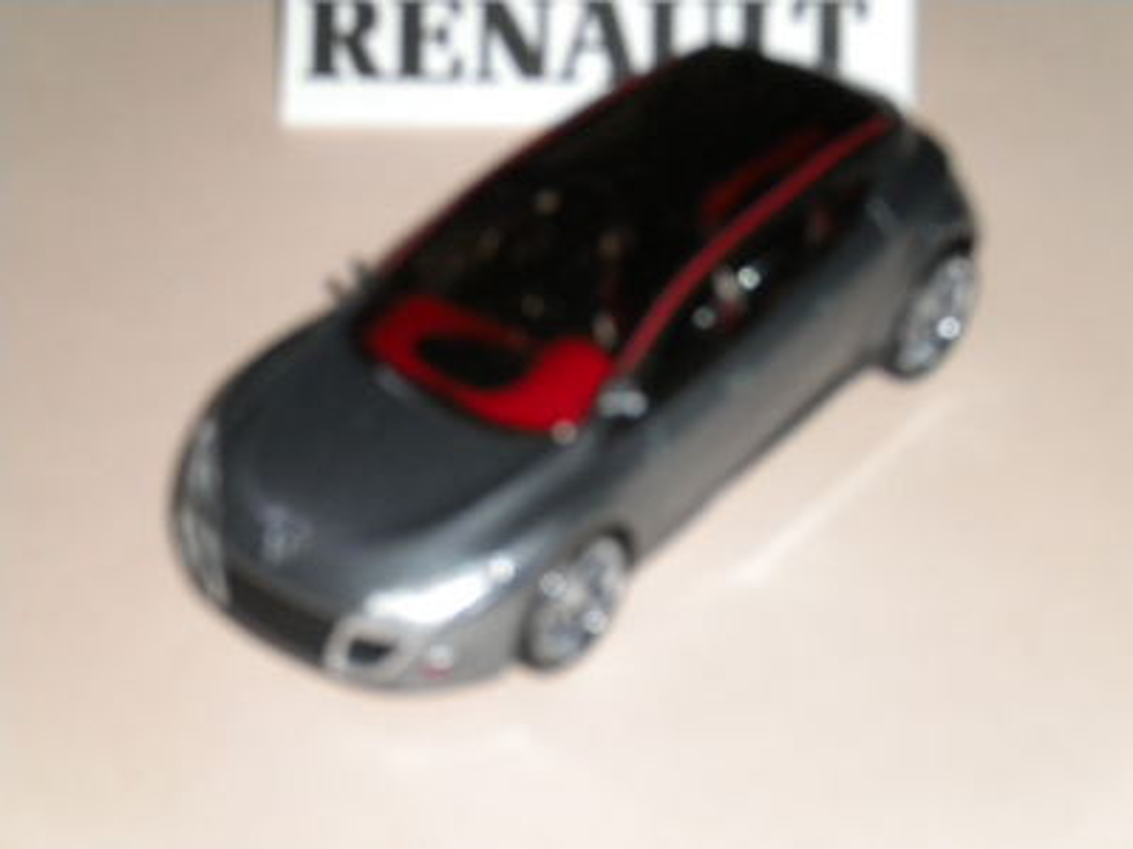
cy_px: 424
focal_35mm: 105
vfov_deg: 14.1
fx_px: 3437
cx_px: 566
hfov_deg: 18.7
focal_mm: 18.9
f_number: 5.9
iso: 400
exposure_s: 1/60
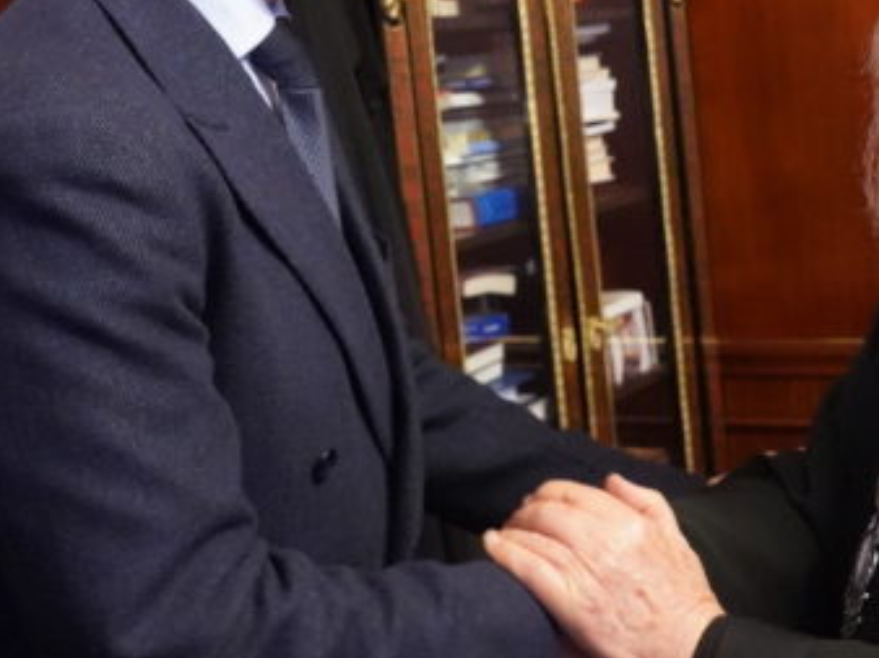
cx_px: 403
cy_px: 212
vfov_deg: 20.9
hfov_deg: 27.8
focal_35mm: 70
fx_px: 1776
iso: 20000
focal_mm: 24
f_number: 5.6
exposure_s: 1/200
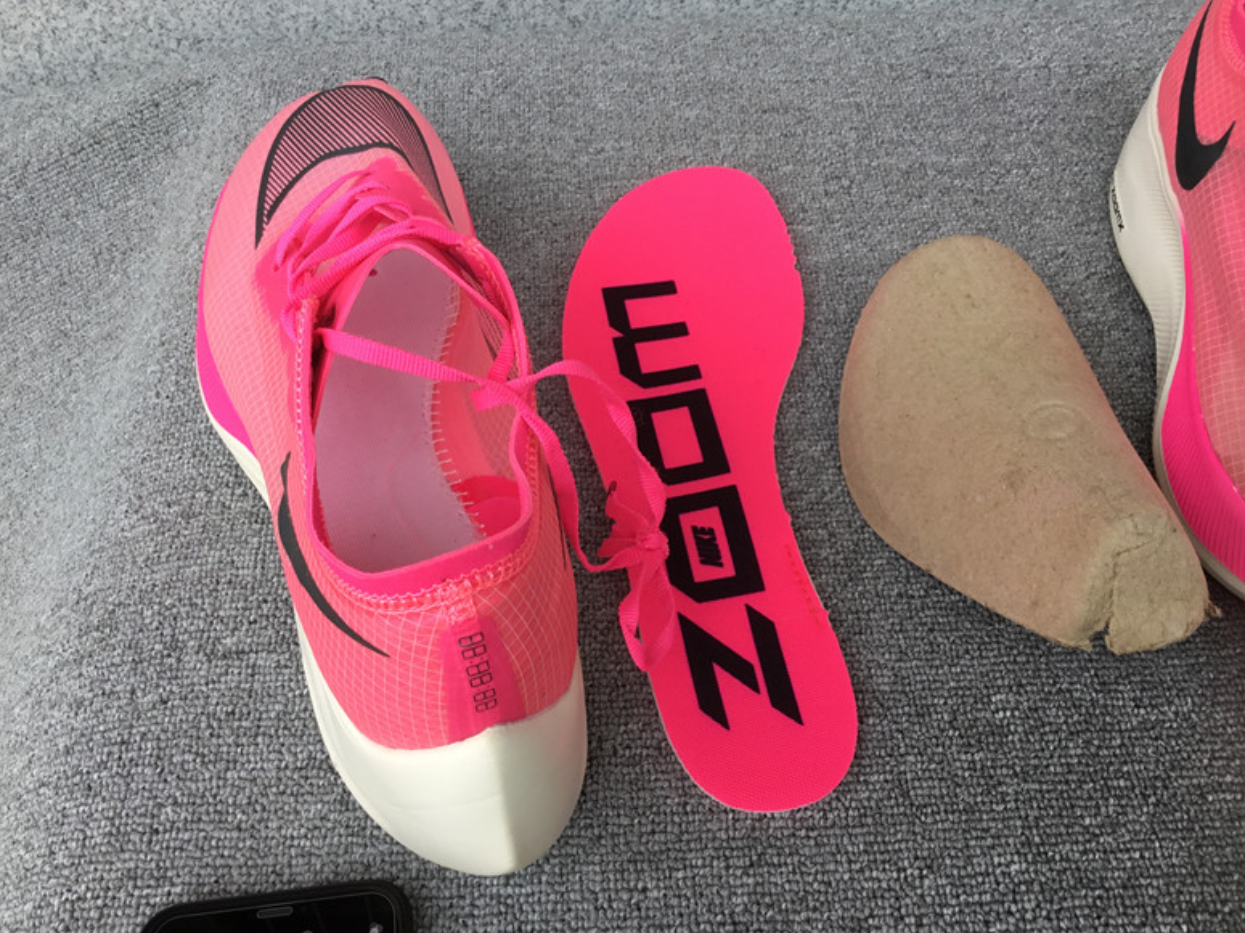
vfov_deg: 44.1
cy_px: 453
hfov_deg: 56.8
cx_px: 623
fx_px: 1151
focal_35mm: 32
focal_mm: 3.3
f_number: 2.4
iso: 25
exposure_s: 1/122
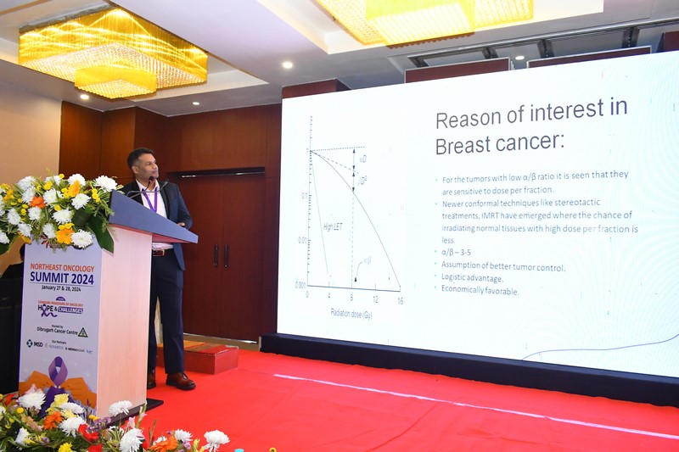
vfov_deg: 47.9
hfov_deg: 67.4
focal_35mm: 27
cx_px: 340
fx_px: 509
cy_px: 226
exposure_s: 1/160
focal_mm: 18
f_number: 5.6
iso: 3200
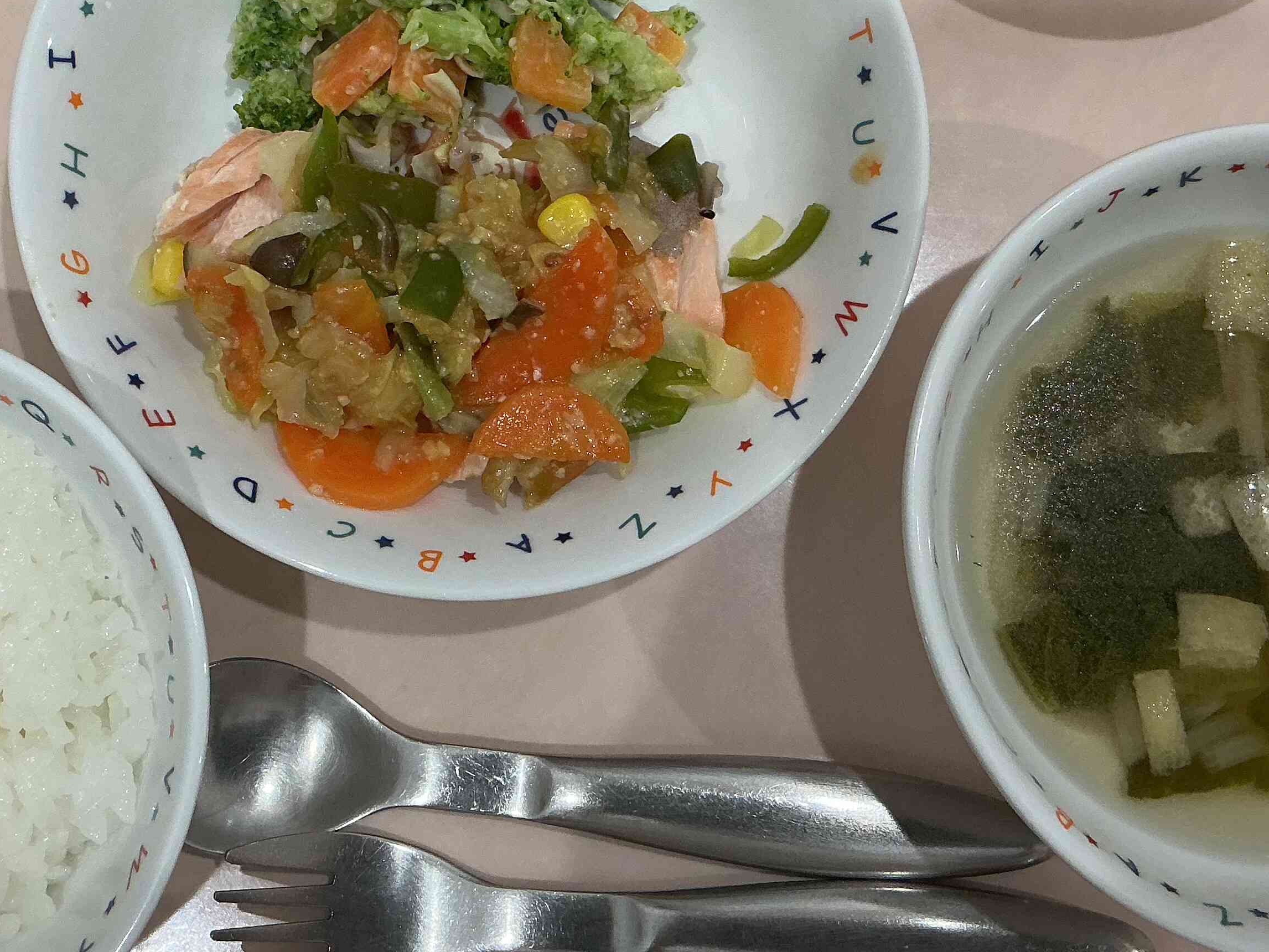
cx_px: 565
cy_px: 275
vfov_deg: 28.3
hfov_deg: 37.4
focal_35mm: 51
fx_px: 1870
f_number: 1.8
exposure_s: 1/60
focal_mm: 3
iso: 100
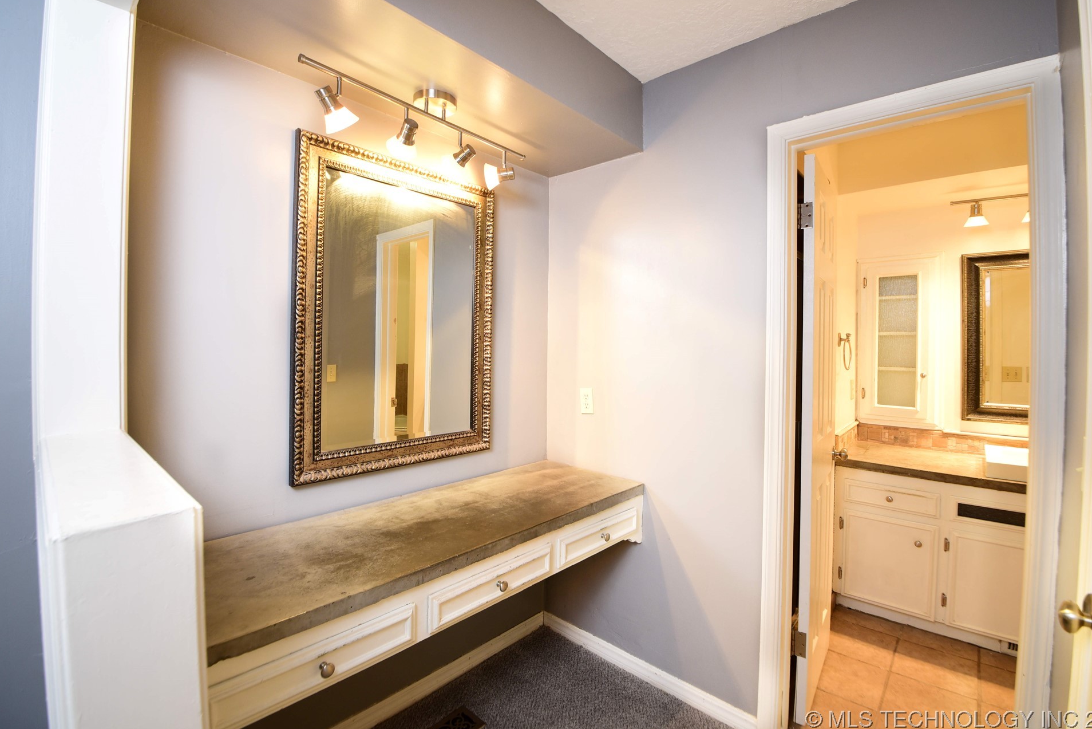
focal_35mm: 16
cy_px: 353
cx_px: 555
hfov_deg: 96.7
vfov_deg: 73.8
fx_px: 485
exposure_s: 1/10
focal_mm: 15
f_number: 8
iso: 500
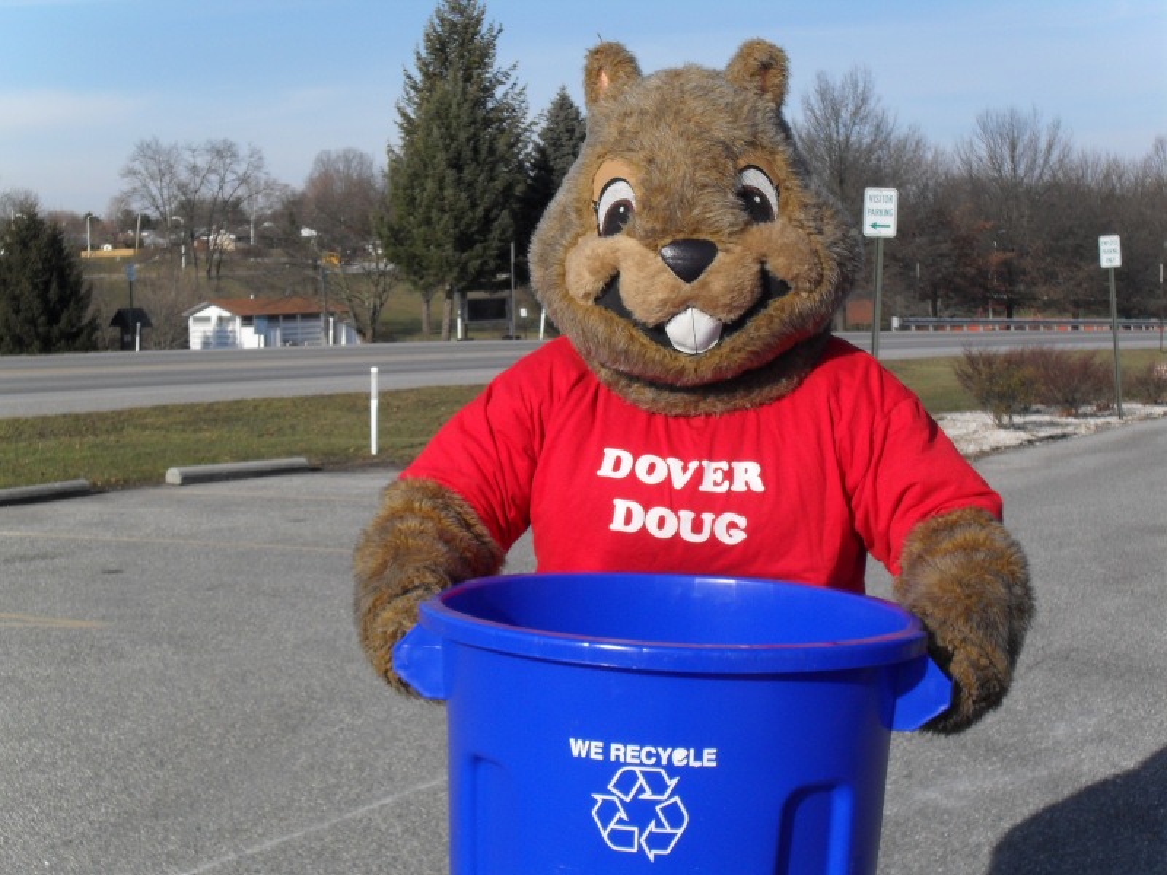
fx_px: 1922
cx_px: 584
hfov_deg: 33.8
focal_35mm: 57
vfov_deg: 25.7
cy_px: 438
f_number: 10.9
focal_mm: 10.1
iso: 100
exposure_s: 1/180
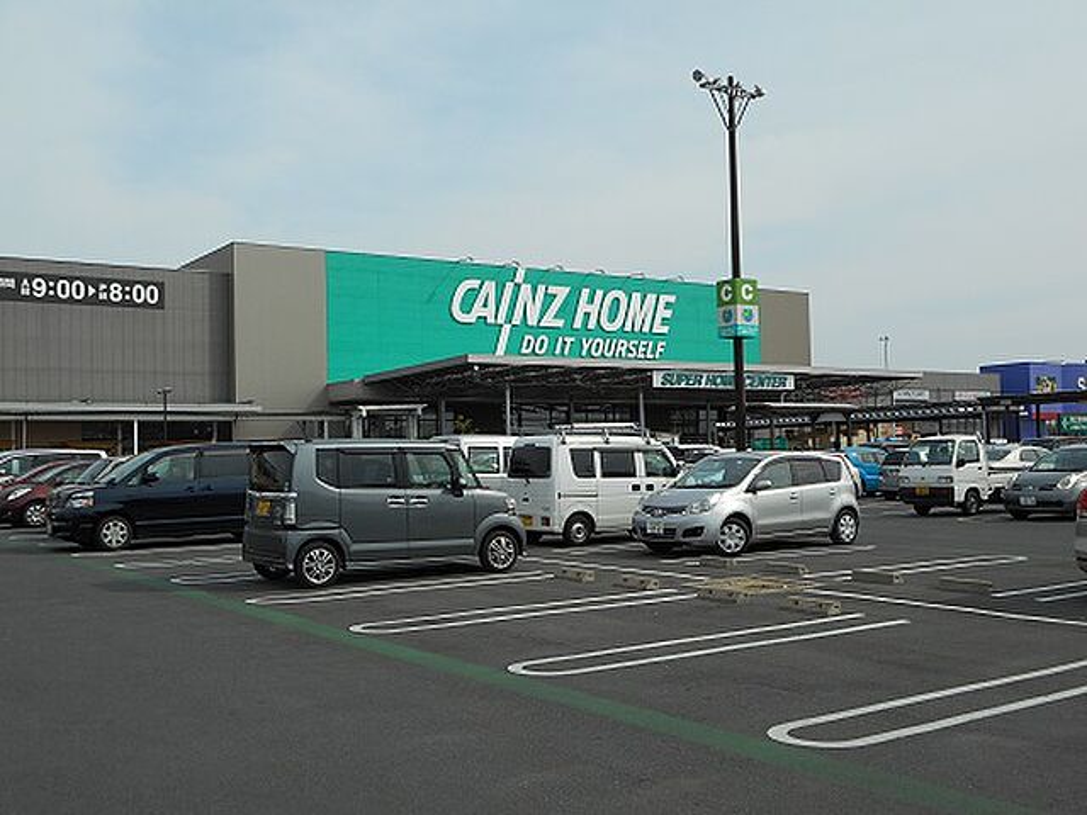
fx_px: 1225
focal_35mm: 39
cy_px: 408
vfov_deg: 36.8
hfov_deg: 47.9
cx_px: 544
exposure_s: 1/800
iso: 80
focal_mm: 6.9
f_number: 4.5
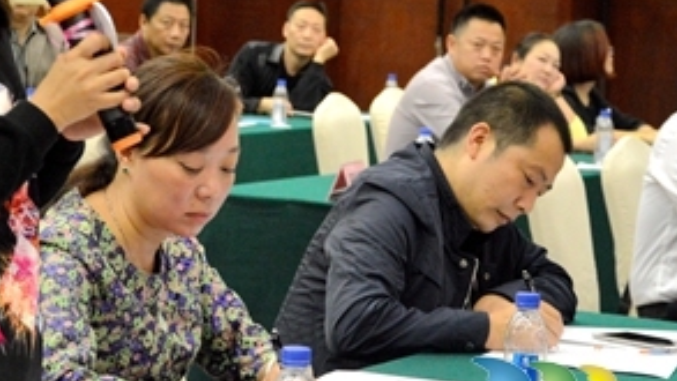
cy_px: 109
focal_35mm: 134
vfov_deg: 9.0
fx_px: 2406
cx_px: 268
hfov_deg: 16.0
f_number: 5
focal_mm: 50
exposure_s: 1/40
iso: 3200
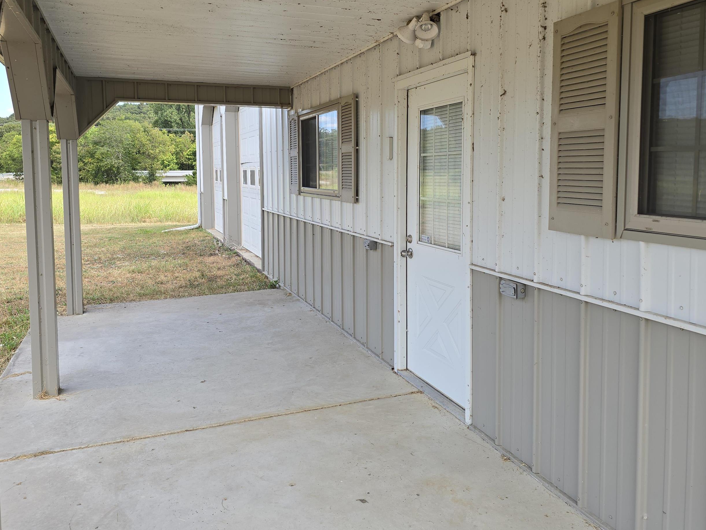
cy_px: 211
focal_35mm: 29
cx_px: 347
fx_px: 591
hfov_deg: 61.7
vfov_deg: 47.9
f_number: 1.7
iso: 12
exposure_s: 1/180
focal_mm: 6.3
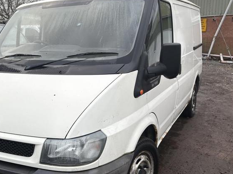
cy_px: 97
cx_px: 76
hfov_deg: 44.1
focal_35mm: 42
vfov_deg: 34.3
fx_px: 283
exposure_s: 1/163
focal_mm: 5.96
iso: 32
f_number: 1.6
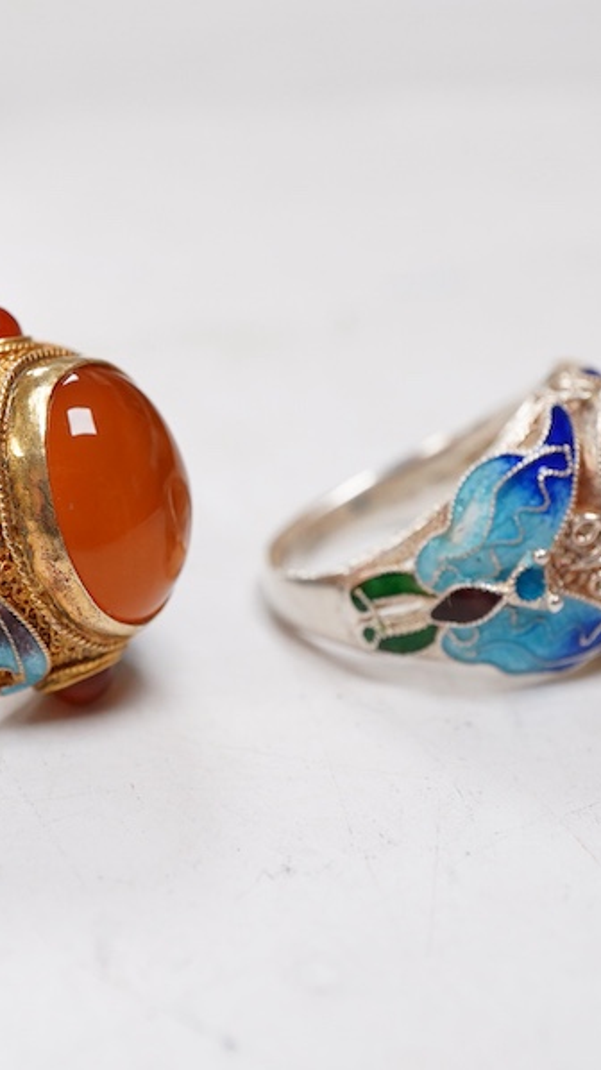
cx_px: 197
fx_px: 2013
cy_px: 535
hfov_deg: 16.9
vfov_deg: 29.8
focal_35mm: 71
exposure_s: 1/125
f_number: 10
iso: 1250
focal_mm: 30
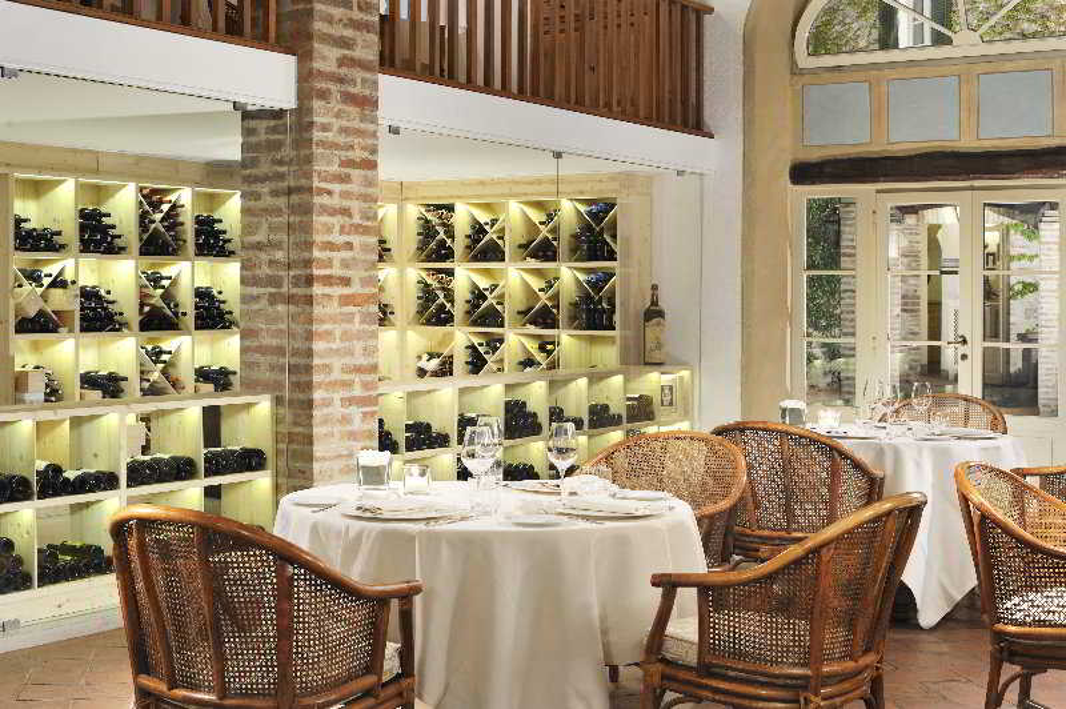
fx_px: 1479
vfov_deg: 26.9
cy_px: 354
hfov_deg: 39.6
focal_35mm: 50
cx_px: 533
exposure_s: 2.5
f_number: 11
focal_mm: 50
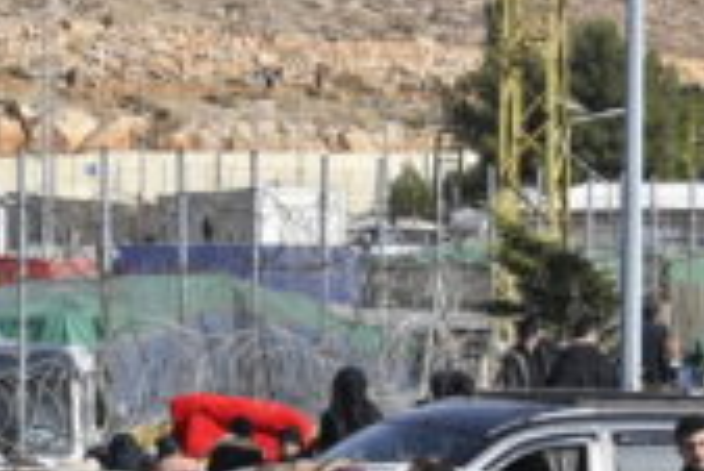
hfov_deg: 7.6
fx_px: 5187
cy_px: 513
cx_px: 1016
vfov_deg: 5.2
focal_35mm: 265
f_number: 13
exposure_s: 1/400
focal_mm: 70
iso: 400
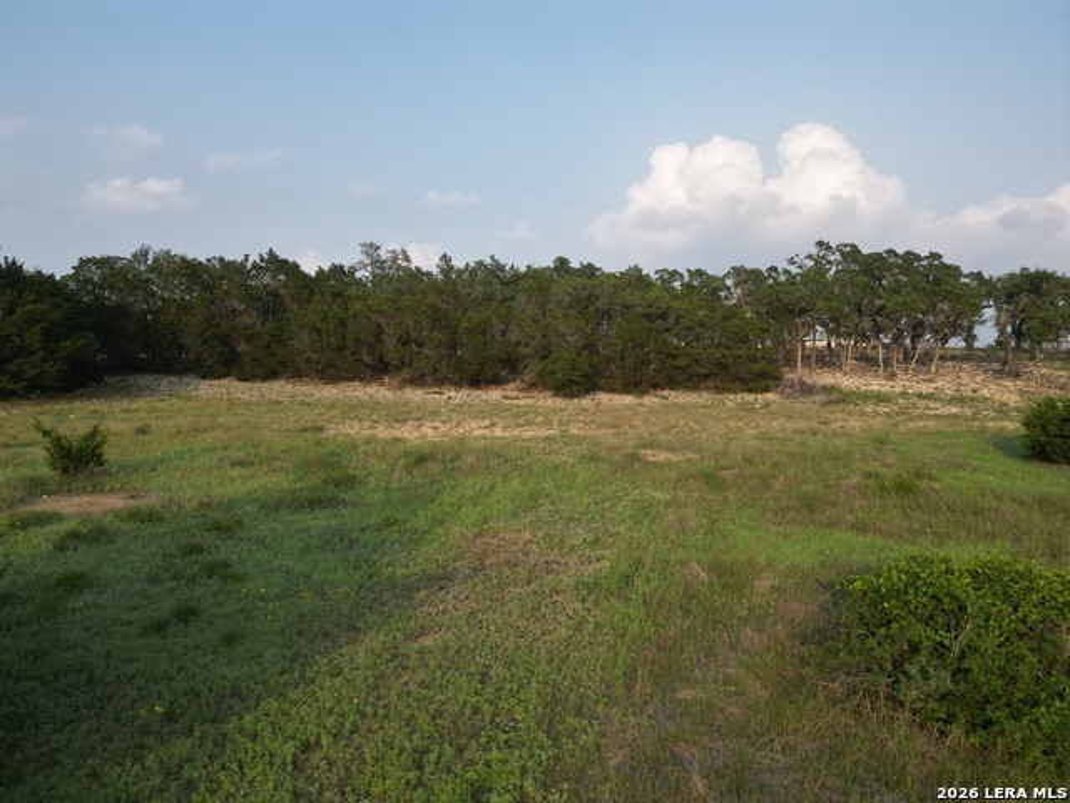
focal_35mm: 24
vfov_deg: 56.8
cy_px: 402
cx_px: 535
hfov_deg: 71.6
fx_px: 742
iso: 100
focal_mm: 6.72
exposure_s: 1/1250
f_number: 1.7
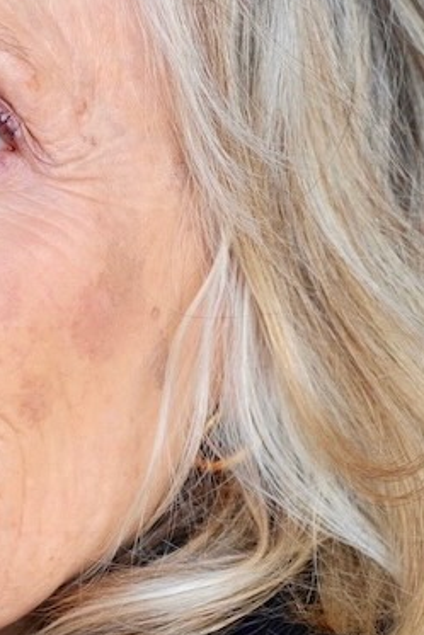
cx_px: -44
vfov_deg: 10.6
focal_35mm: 194
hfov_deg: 7.0
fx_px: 3424
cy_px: 398
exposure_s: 1/500
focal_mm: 85
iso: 400
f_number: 4
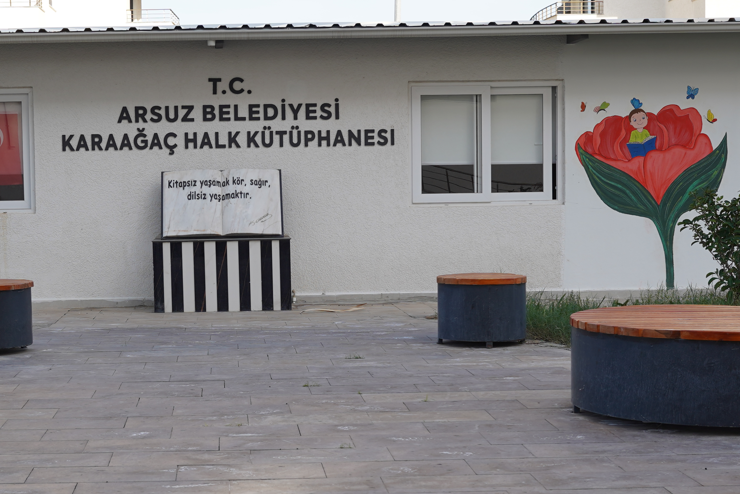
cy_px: 275
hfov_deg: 29.1
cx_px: 252
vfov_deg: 19.8
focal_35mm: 69
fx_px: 1416
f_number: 4.5
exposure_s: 1/320
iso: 100
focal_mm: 31.4
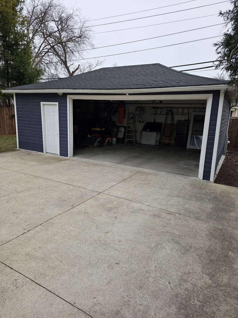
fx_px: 211
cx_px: 119
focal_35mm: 23
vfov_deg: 73.9
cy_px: 159
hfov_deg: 58.9
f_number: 1.7
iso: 80
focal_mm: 6.25
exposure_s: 1/2628
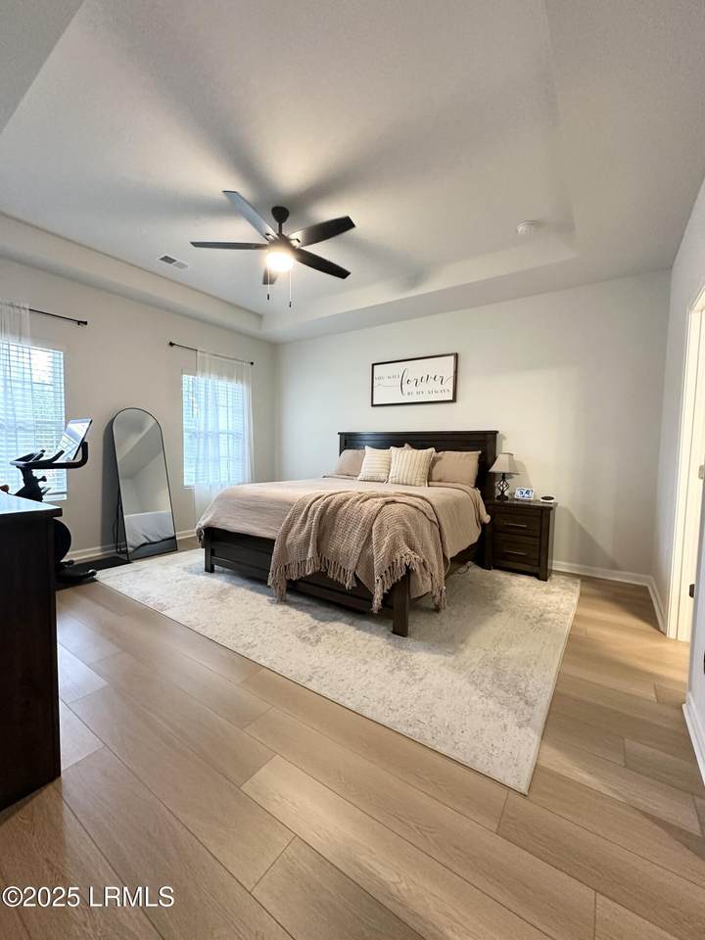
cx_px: 352
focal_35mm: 14
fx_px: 380
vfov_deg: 102.1
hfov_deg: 85.7
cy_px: 470
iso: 400
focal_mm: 2.22
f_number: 2.2
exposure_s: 1/60
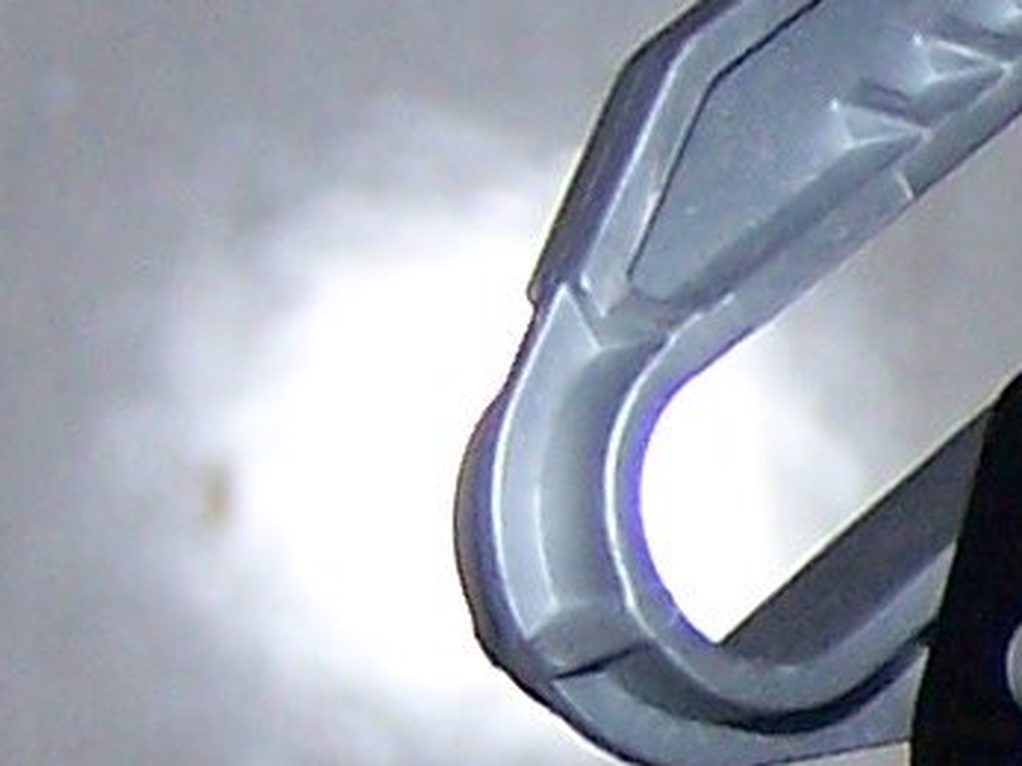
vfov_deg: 5.0
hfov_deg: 6.4
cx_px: 2486
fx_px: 8766
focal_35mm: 297
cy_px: 766
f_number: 2.8
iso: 140
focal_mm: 6.7
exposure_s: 1/60
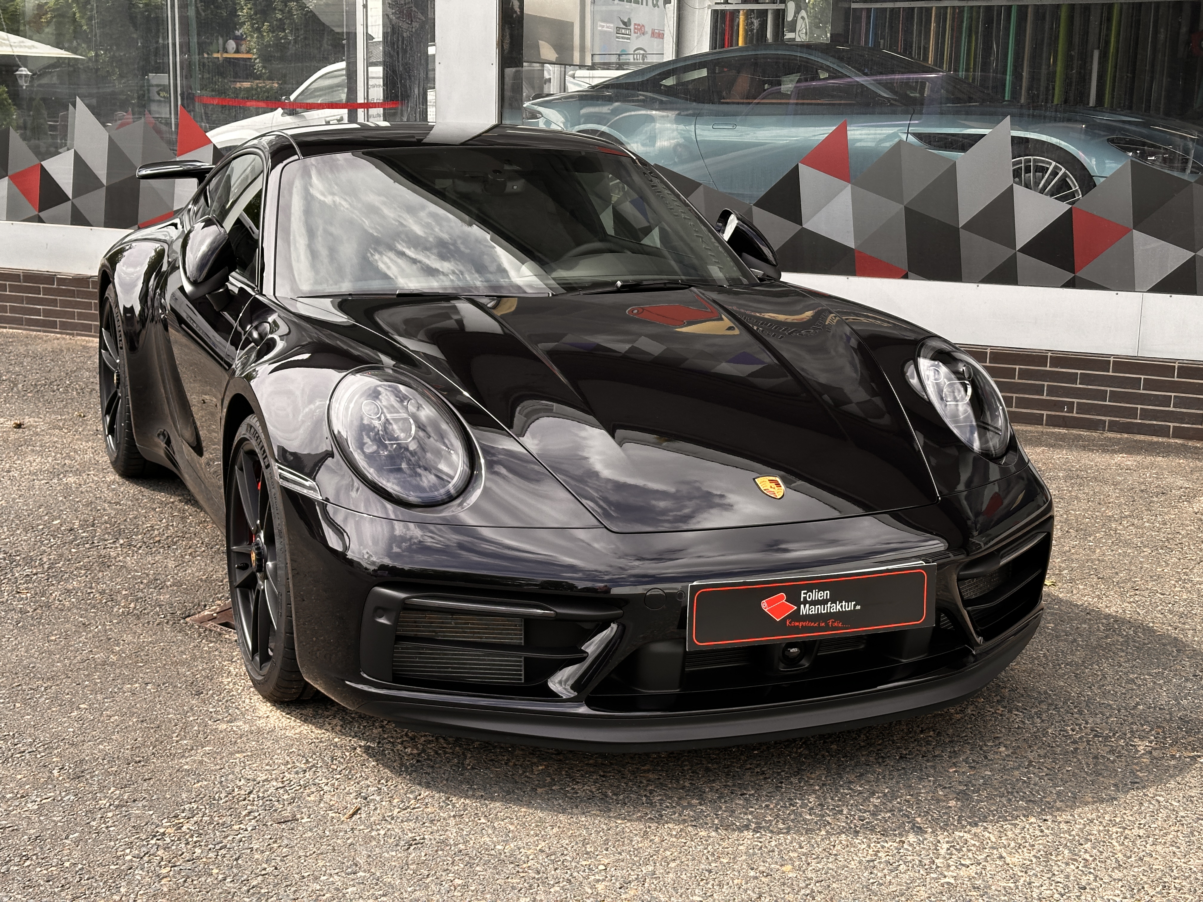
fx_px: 1668
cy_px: 451
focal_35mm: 48
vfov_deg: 30.3
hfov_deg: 39.7
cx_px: 602
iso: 64
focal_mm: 6.86
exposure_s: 1/756
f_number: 1.78
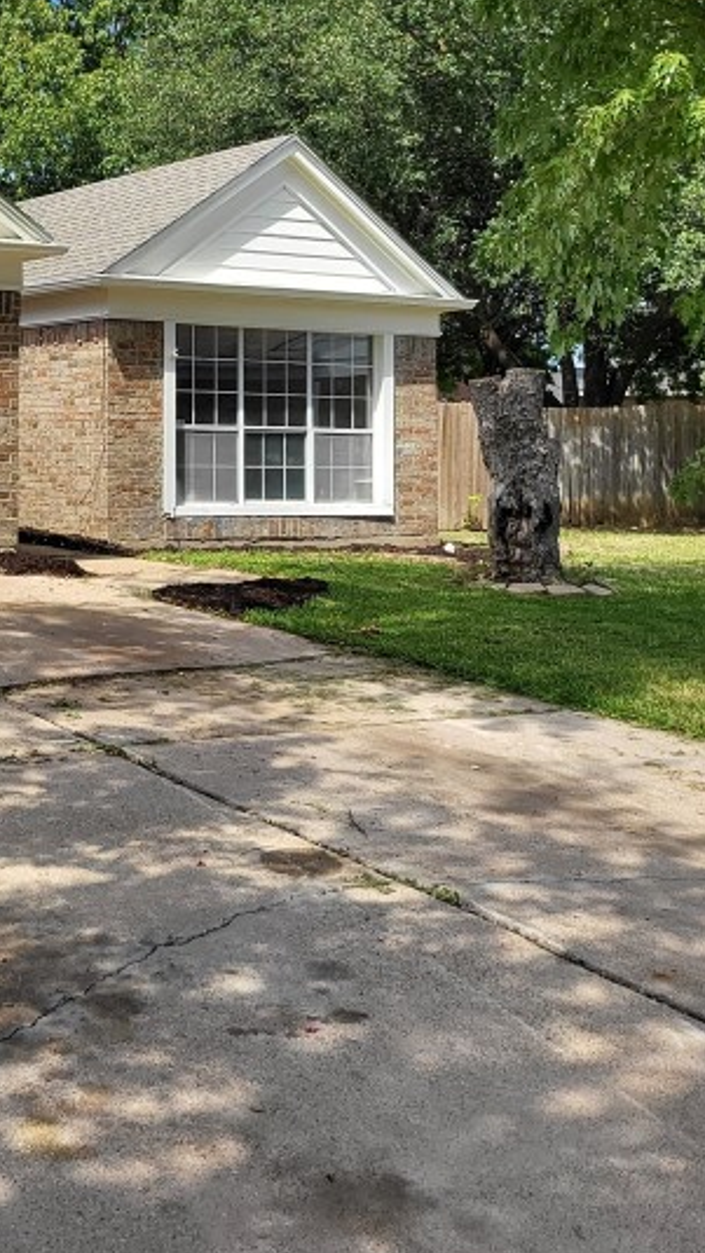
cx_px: -40
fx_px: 1661
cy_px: 382
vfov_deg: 40.6
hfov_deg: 22.8
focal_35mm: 50
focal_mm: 5
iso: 40
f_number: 1.8
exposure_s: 1/1690
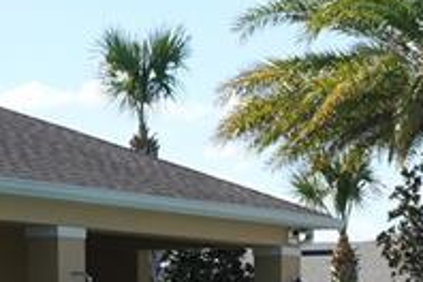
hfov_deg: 13.3
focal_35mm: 150
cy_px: 500
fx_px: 1762
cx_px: 511
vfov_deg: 8.8
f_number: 4.5
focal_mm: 29
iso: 100
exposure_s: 1/500
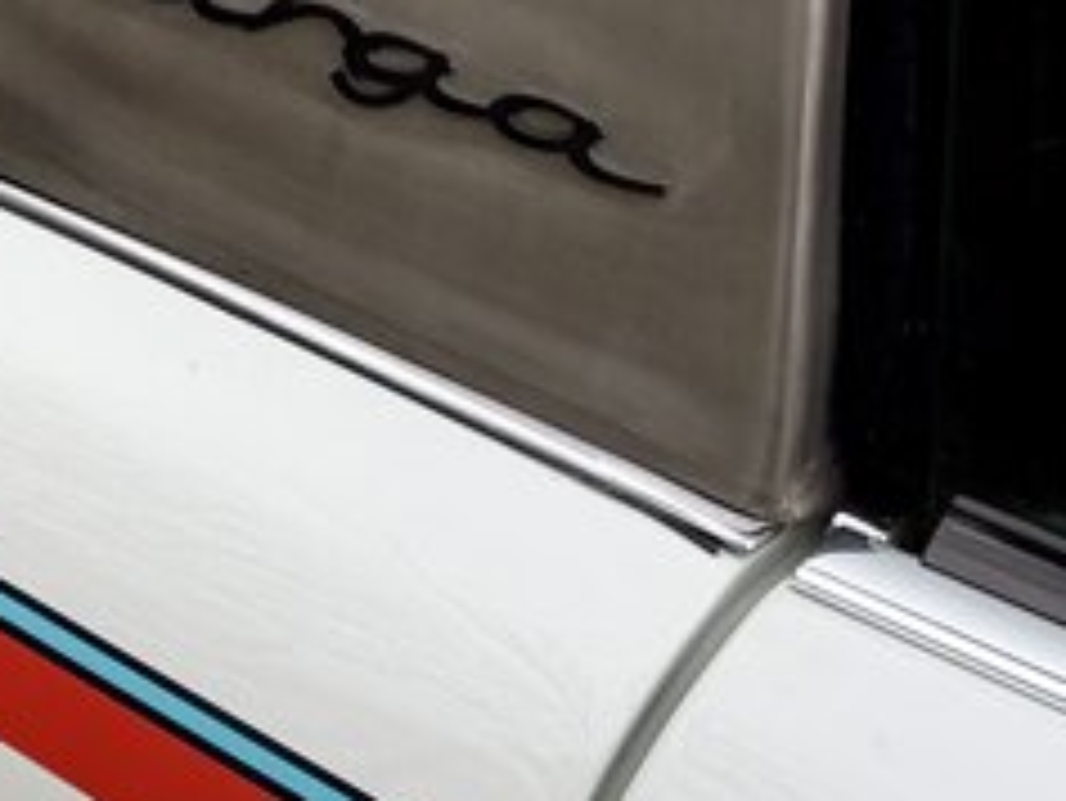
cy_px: 117
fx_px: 2496
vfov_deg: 18.0
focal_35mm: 81
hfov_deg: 20.8
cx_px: -499
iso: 125
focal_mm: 6.76
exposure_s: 1/121
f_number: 1.78
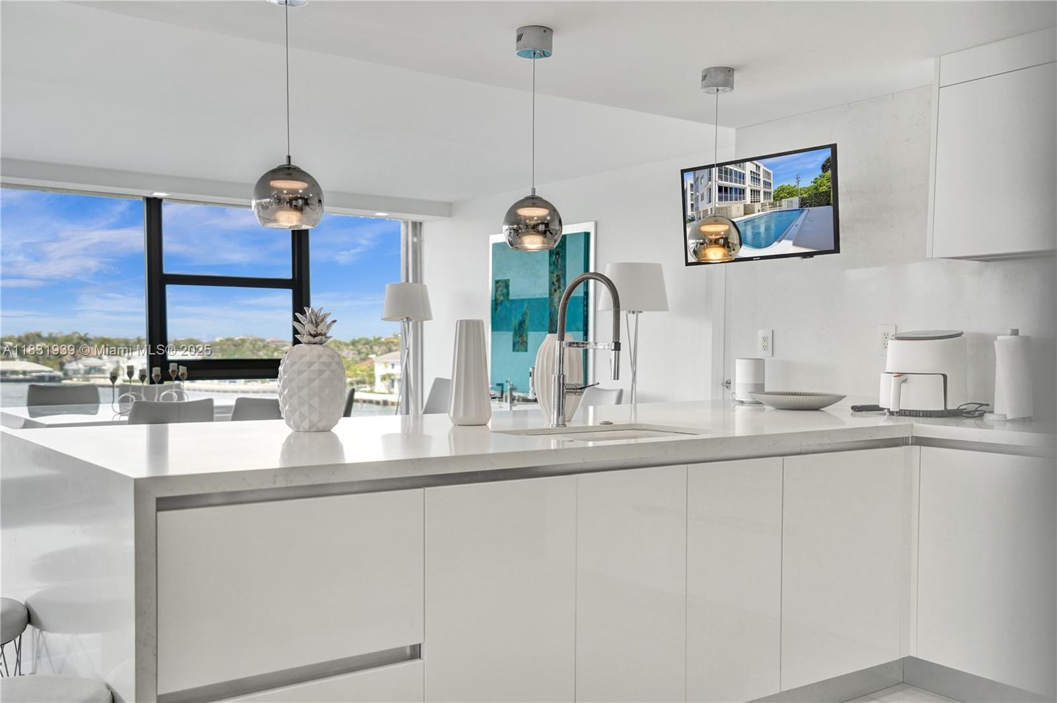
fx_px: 997
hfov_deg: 55.8
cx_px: 528
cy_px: 352
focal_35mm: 34
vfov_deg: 38.8
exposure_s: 1/4000
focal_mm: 34
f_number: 2.8
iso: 800
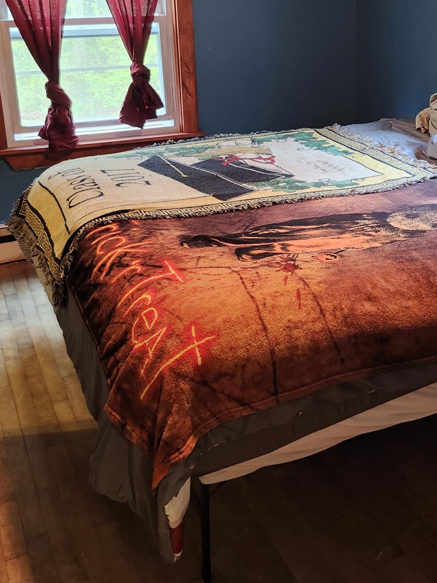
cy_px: 197
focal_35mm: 45
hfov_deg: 31.9
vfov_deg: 41.6
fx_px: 758
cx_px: 299
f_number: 1.8
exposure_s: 1/30
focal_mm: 5.54
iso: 640
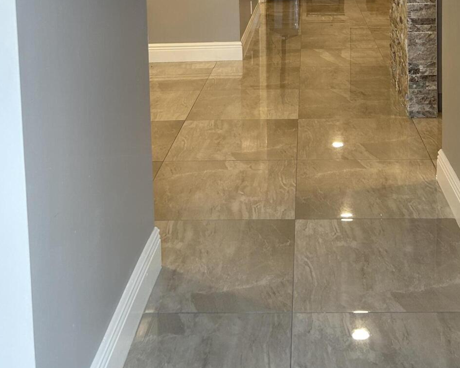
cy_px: -30
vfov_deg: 26.1
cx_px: 299
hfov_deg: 34.5
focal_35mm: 54
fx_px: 735
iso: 100
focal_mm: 5.7
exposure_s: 1/120
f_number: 1.5
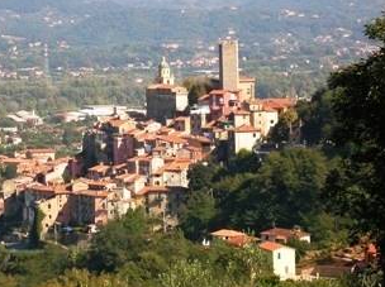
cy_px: 91
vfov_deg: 9.4
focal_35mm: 158
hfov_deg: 12.5
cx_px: 154
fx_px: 1755
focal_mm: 17.4
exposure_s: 1/265
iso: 50
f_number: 4.9
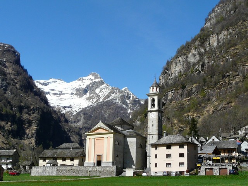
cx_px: 124
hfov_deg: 36.2
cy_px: 93
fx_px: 380
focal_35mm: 53
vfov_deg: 27.5
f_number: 6.3
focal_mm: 5.4
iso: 100
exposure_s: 1/400
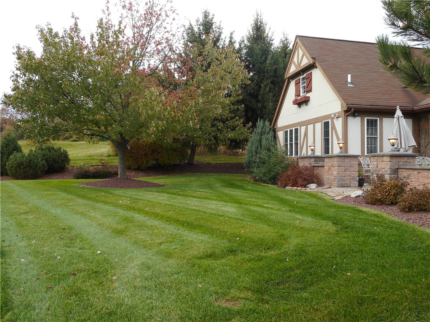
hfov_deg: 61.7
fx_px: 360
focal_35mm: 29
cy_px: 161
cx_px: 215
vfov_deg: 48.2
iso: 80
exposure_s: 1/50
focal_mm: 5.2
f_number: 4
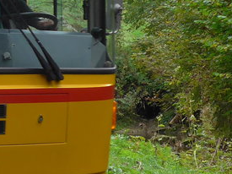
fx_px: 1139
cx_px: -64
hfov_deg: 11.4
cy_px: 82
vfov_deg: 8.7
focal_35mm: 170
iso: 160
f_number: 2.8
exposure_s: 1/250
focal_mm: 8
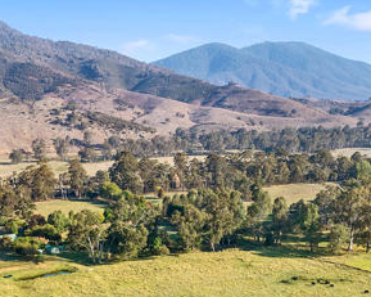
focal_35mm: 56
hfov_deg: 33.2
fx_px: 615
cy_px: 298
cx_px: 253
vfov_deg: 25.7
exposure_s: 1/1600
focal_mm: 12.29
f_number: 2.8
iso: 160
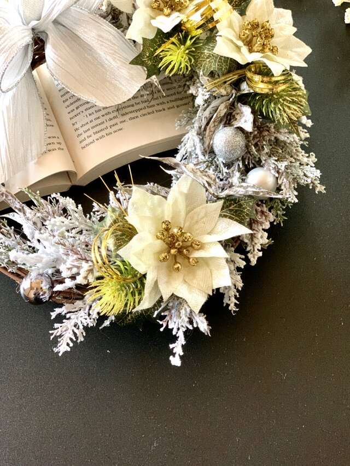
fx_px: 701
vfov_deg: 36.8
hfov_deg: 28.0
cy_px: 233
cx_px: 175
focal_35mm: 52
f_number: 2.4
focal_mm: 6
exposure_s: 1/60
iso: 320
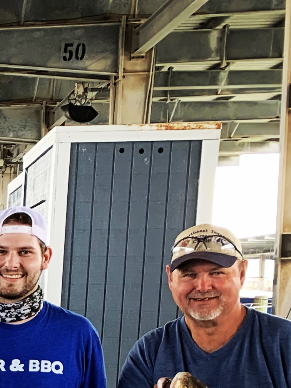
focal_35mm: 104
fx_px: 1166
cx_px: -413
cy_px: 453
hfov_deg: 11.6
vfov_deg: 18.0
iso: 50
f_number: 1.8
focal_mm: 4.25
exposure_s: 1/121
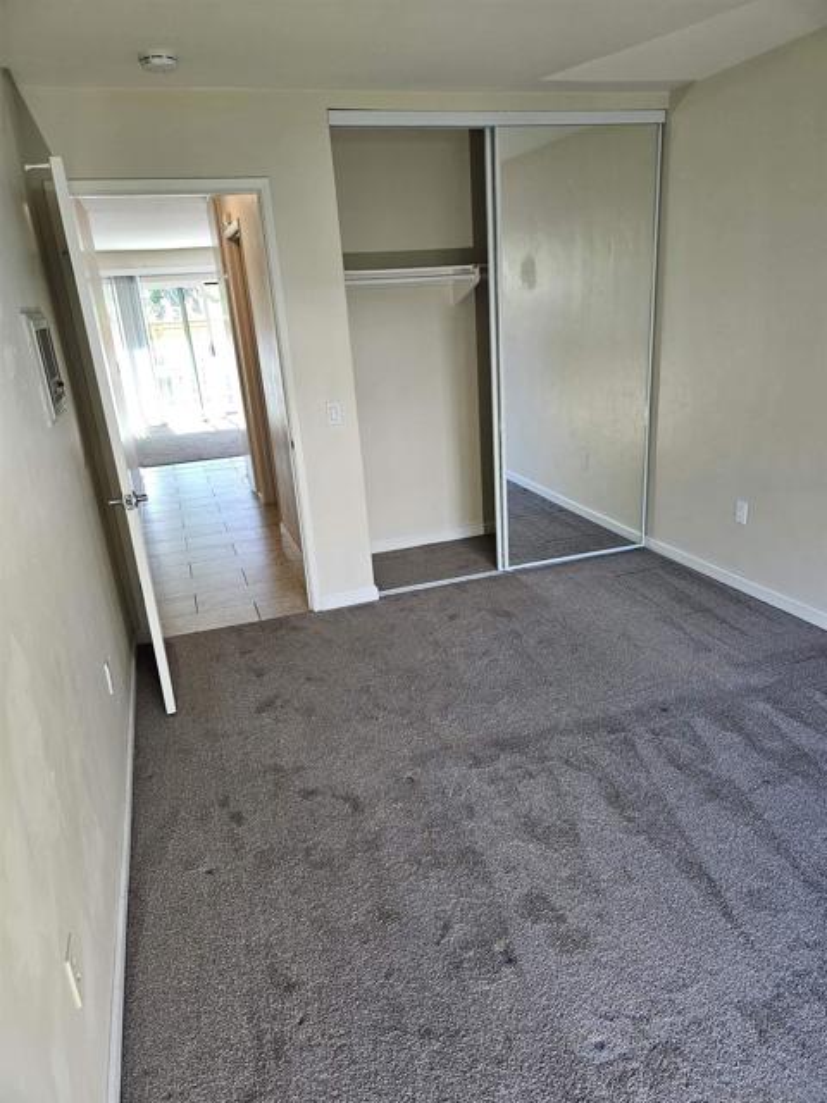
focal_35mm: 23
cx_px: 414
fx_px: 733
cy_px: 552
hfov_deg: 58.9
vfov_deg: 73.9
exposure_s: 1/120
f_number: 1.8
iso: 125
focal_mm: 5.4
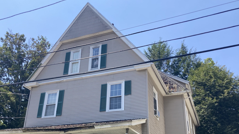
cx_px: 108
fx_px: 228
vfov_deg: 32.3
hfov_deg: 55.2
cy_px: 98
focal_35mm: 36
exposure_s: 1/1156
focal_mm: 3.99
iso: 20
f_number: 1.8
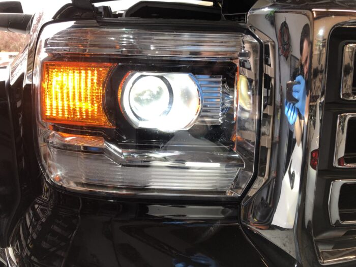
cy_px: 134
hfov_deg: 63.4
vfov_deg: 49.7
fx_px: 288
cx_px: 178
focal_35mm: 28
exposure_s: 1/40
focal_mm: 3.99
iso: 25
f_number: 1.8
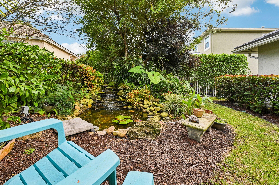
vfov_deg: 81.1
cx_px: 140
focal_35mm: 14
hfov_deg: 104.3
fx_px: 108
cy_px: 92
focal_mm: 14
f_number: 8
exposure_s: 1/250
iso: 800
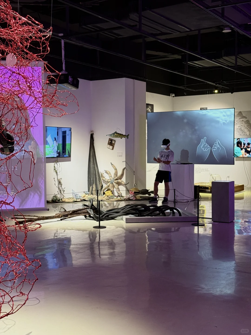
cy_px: 168
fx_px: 464
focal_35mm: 48
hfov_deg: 30.3
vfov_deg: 39.7
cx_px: 126
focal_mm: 6.76
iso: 250
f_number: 1.78
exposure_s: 1/40
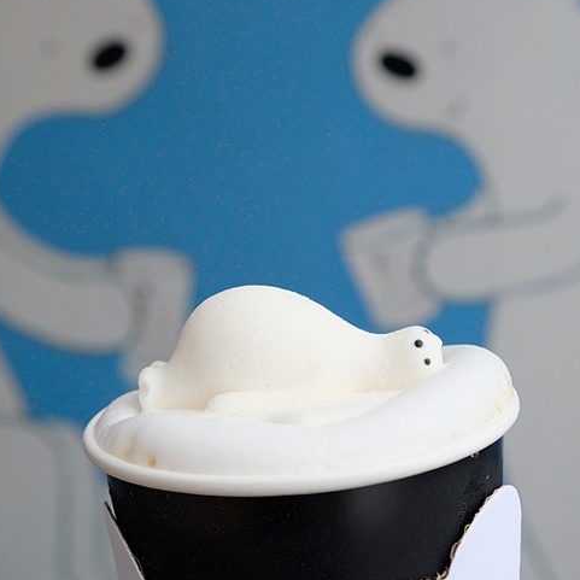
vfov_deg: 27.3
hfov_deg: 27.3
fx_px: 1194
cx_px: 293
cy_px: 247
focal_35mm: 63
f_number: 5.6
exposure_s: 1/160
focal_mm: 27.7
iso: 400
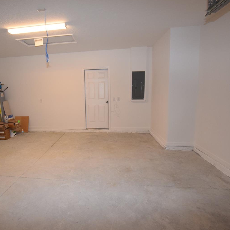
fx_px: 150
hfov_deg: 73.4
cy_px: 114
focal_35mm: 20
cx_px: 85
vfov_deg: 74.8
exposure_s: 1/80
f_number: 4.5
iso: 800
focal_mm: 10
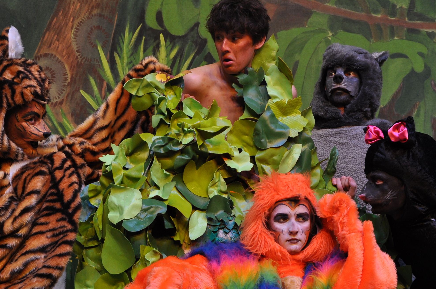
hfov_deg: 26.7
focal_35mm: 76
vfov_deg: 17.9
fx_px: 917
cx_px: 206
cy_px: 210
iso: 500
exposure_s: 1/60
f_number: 8
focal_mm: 31
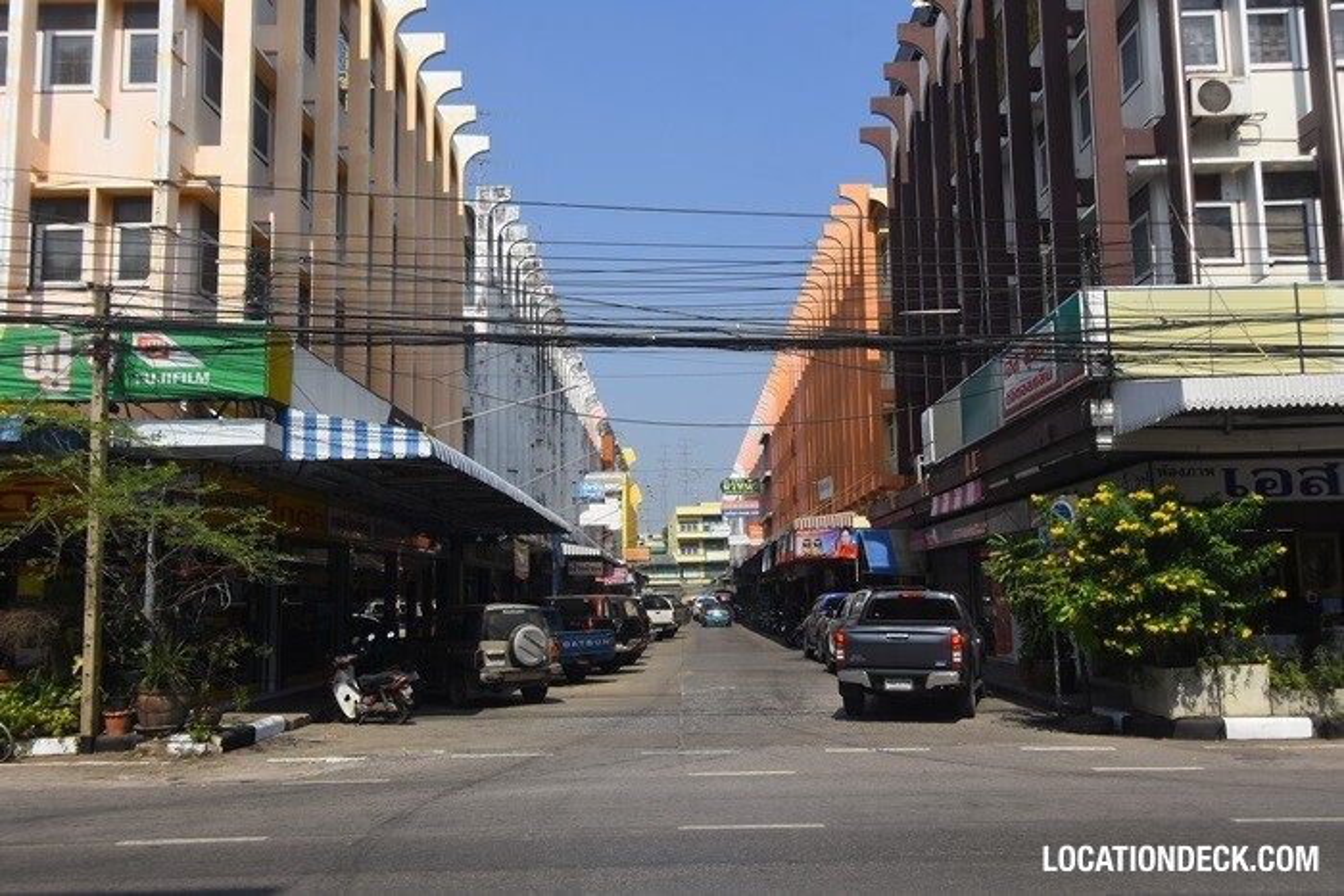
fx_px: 1120
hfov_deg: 61.9
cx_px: 672
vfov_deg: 43.6
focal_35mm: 30
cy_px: 448
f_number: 9
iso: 250
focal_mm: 20
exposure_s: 1/640
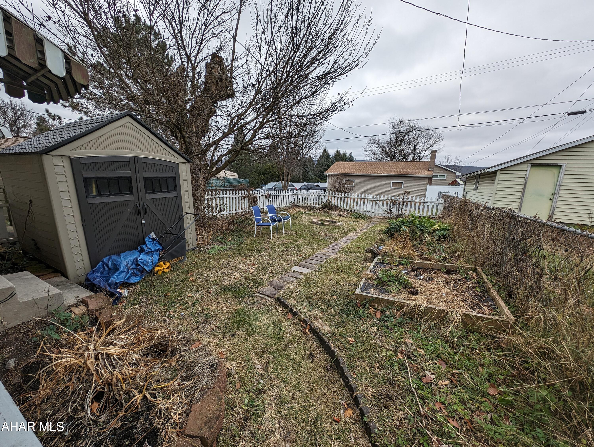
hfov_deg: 110.5
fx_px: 206
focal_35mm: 12
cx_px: 297
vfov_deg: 94.6
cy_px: 224
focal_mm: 2.23
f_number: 1.95
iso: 40
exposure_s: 1/259
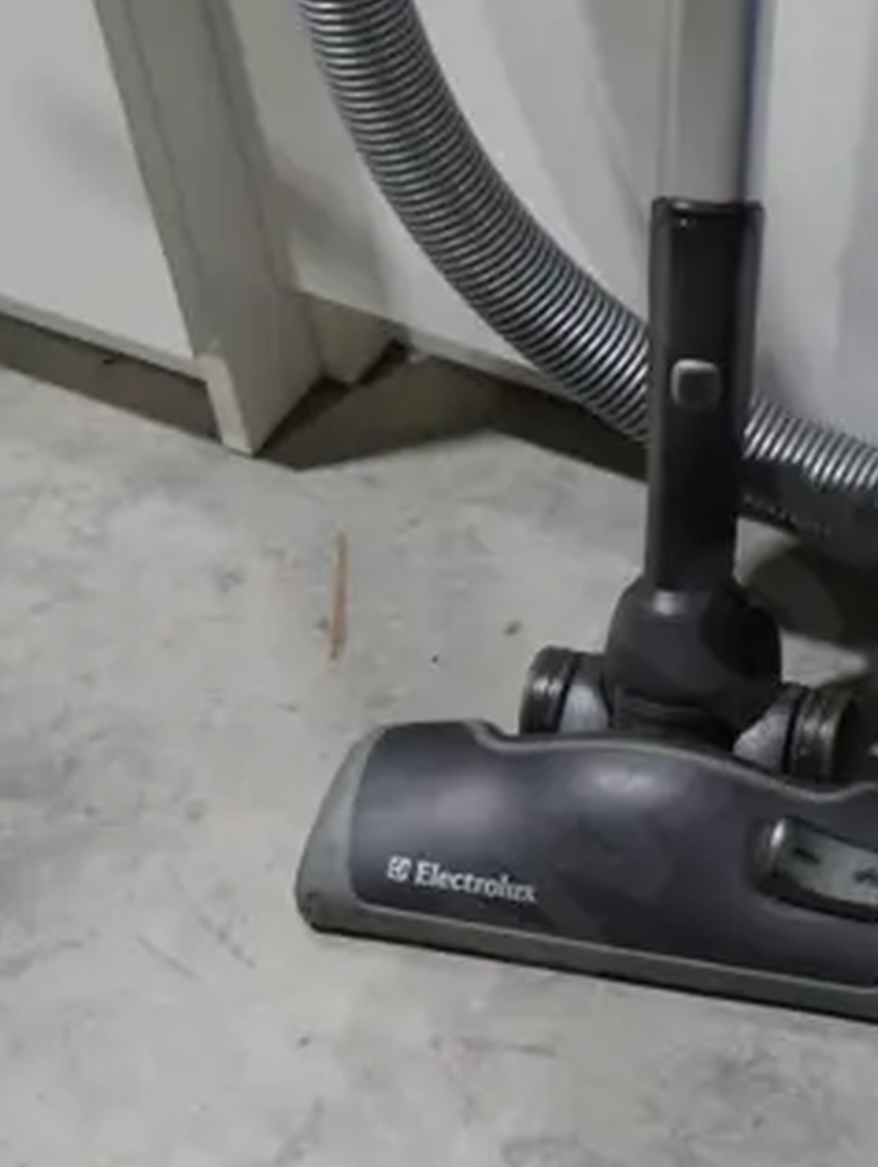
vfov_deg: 20.5
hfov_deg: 15.1
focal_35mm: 91
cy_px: -115
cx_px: 1306
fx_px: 3071
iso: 250
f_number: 3.5
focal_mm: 14
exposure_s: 1/60
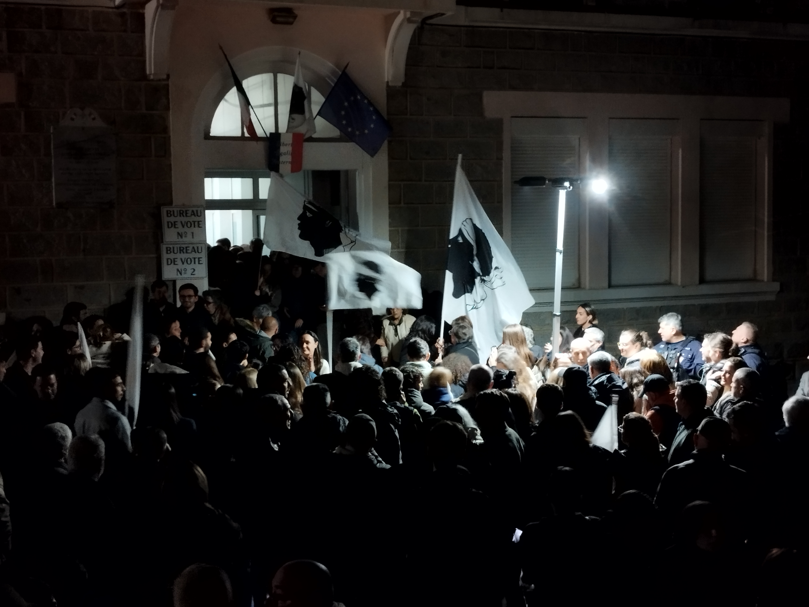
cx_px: 404
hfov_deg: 69.4
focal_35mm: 25
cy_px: 304
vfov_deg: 54.9
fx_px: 584
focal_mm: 5.95
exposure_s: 1/20
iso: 610
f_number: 1.89
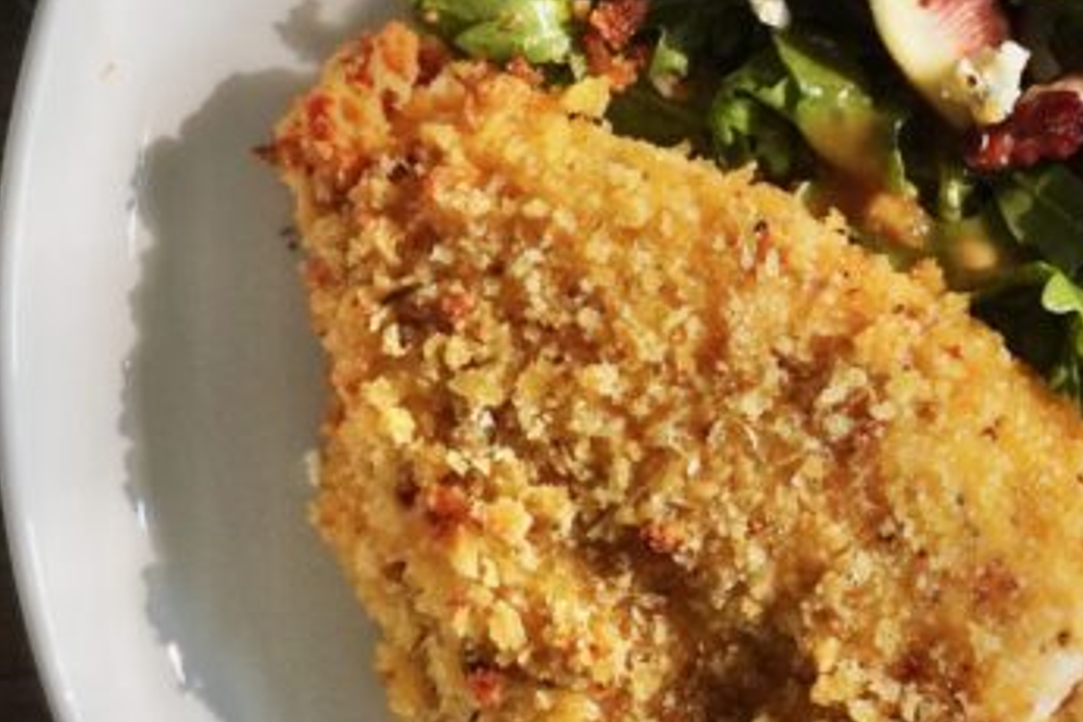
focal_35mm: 169
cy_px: 303
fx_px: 5084
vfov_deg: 8.1
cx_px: 1140
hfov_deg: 12.0
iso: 2500
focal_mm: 38
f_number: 6.3
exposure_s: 1/800
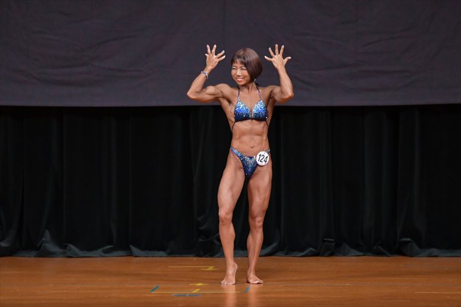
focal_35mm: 285
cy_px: 154
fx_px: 3648
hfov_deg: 7.2
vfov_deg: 4.8
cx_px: 230
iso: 4000
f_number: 5.6
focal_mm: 190
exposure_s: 1/400
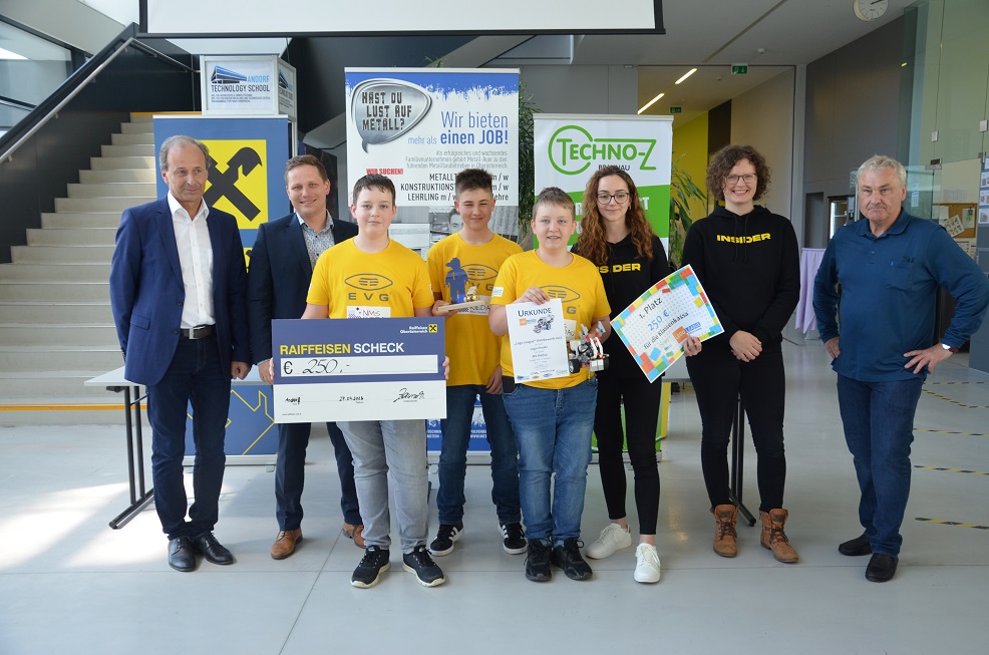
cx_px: 494
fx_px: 905
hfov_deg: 57.3
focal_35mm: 33
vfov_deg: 39.8
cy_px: 328
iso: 400
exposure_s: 1/80
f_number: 4.5
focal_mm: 22
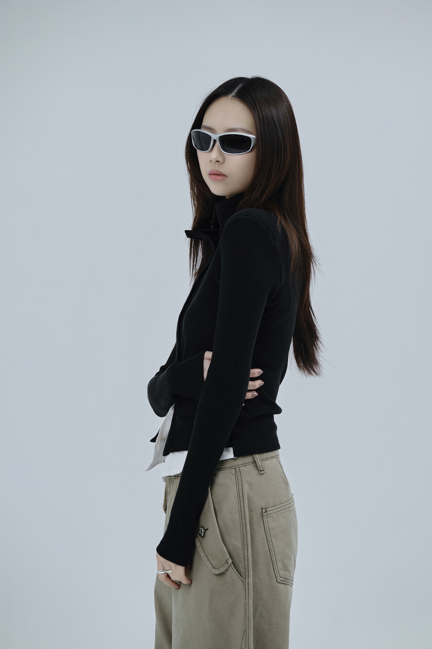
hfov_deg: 11.0
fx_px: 2253
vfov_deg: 16.4
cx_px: 216
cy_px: 324
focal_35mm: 125
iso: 320
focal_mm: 125
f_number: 4.5
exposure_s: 1/200
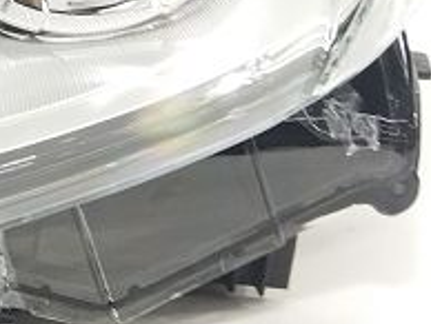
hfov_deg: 10.6
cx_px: -498
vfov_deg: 8.8
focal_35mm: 167
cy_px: -27
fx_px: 2082
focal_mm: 4.71
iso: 109
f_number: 1.79
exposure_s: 1/50
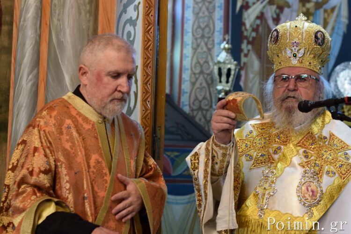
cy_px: 117
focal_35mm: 75
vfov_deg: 18.2
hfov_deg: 27.0
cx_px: 176
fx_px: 731
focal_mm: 50
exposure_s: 1/60
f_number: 3.2
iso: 800
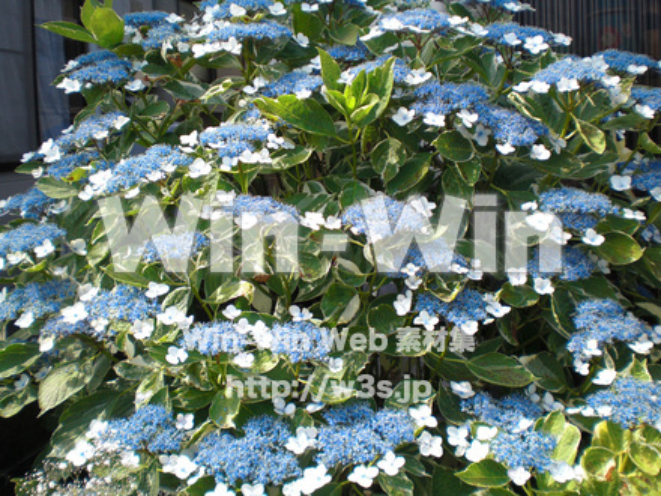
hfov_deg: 49.0
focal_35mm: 38
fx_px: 726
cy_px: 248
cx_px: 330
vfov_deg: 37.7
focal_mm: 6.3
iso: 64
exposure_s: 1/400
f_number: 3.1
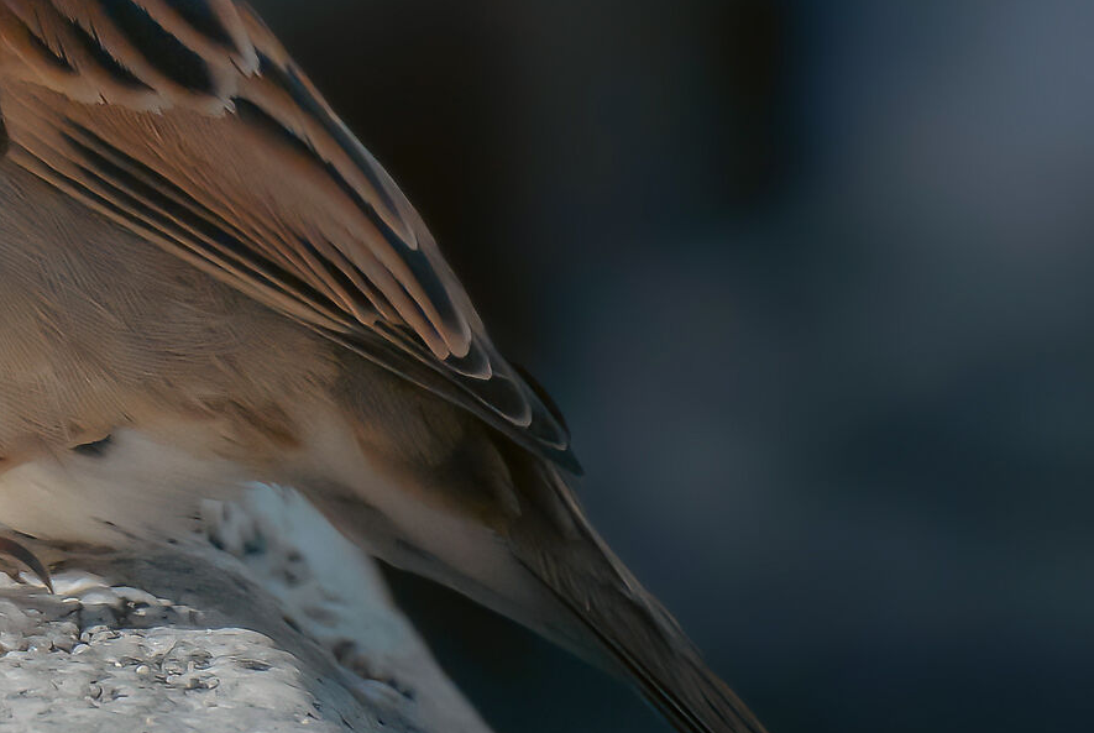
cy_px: -148
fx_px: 44556
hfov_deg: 1.4
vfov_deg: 0.9
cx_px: -319
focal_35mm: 1464
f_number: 8
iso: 800
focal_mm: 200
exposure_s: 1/1250
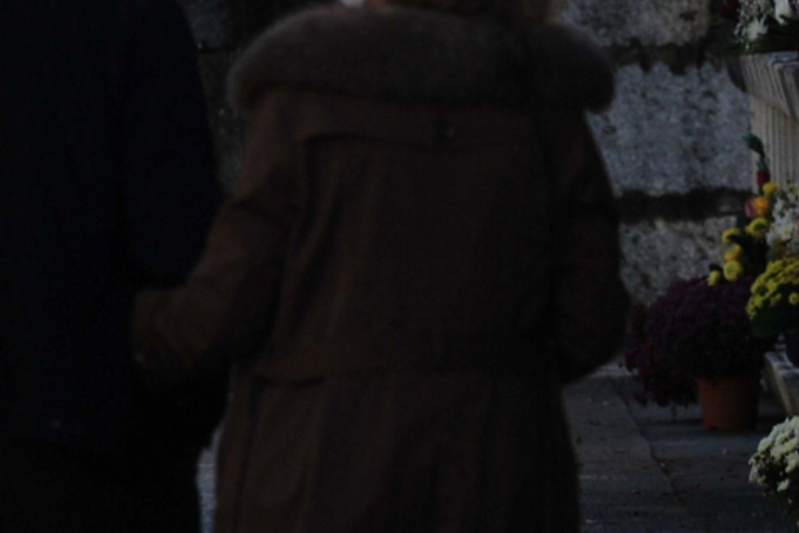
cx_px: 188
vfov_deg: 1.4
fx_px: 22422
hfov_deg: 2.0
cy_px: -199
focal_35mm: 1010
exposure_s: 1/400
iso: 320
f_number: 9
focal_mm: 300
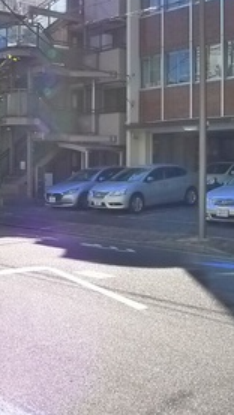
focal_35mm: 66
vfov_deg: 31.9
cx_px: 44
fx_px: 727
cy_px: 185
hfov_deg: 18.1
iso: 400
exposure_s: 1/400
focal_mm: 5.1
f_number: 4
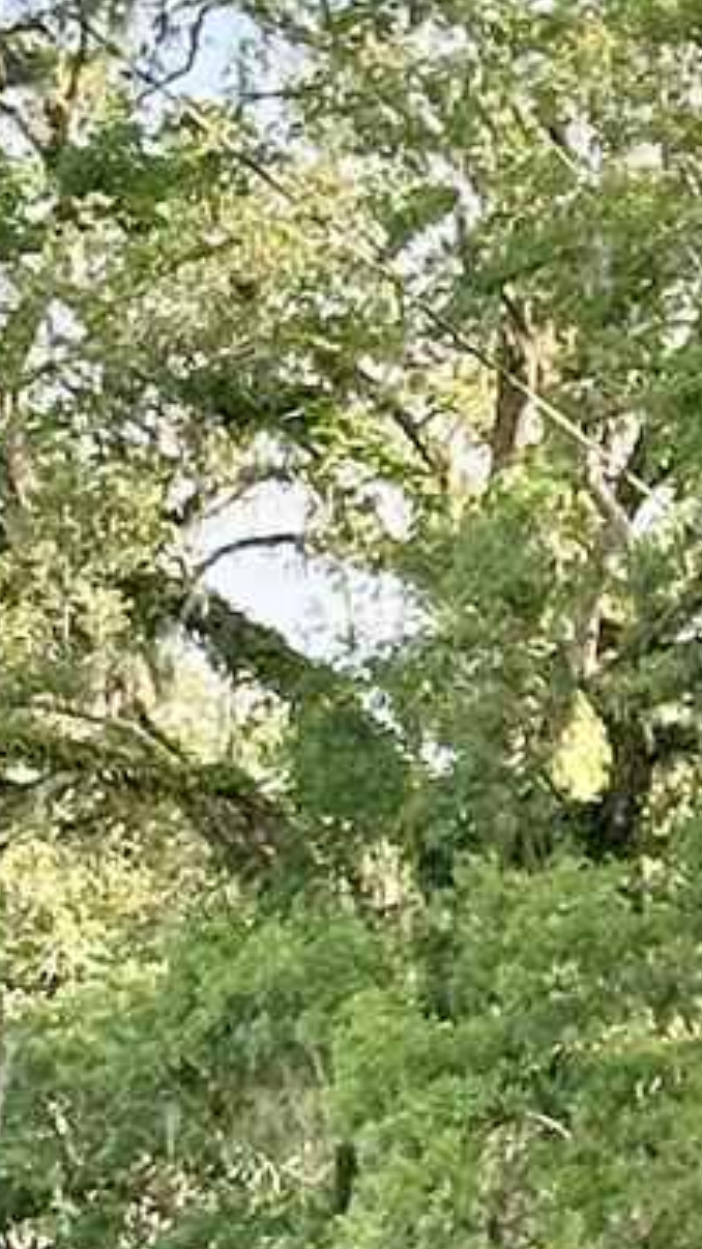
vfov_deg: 7.1
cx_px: 2193
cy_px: 1538
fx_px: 9932
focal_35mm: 300
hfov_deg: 3.9
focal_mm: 6.86
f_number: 1.78
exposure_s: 1/450
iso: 64
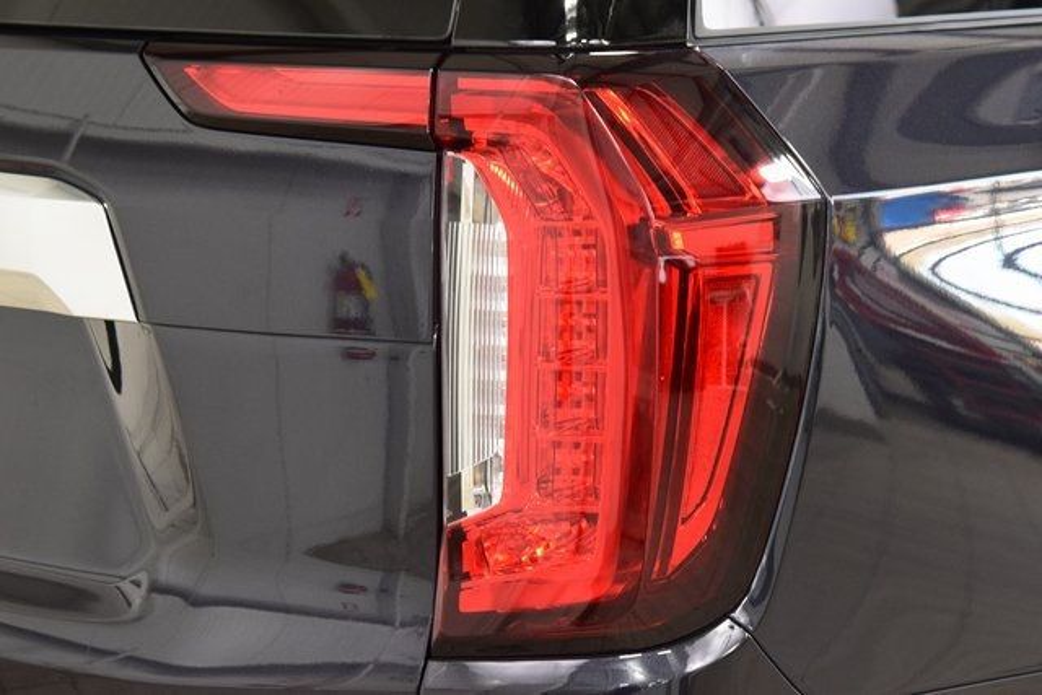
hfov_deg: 24.6
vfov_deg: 16.6
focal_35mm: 82
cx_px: 521
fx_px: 2388
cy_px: 348
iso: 1400
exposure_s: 1/15
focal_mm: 55
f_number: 6.3
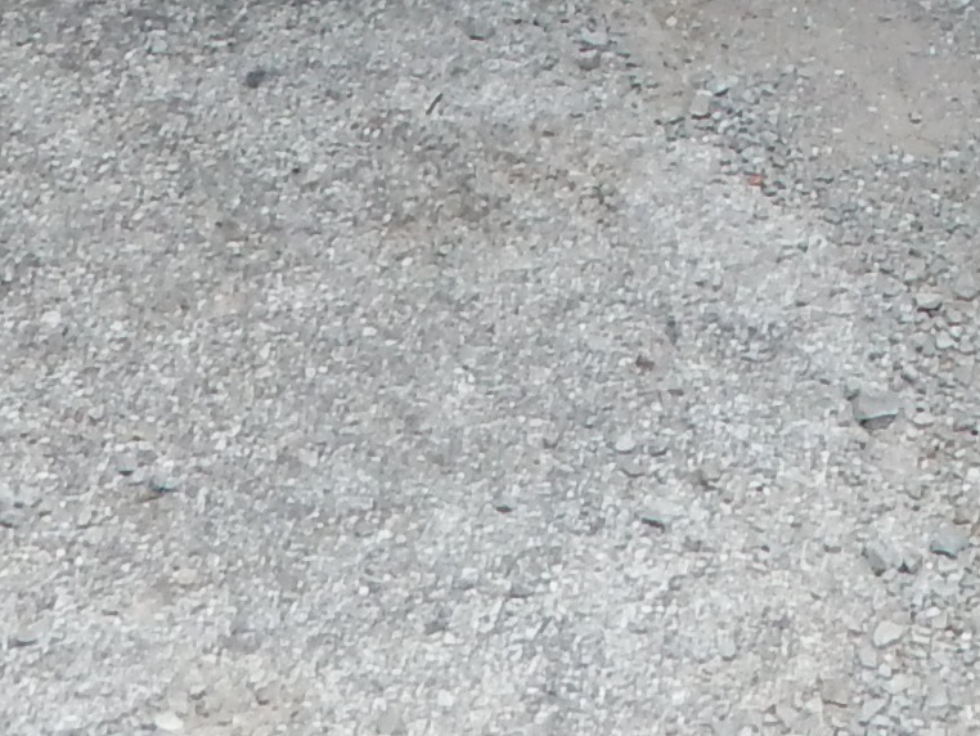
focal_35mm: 133
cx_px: 1133
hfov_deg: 14.4
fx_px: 3766
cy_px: -1473
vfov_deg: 9.0
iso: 125
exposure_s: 1/500
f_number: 3
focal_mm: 4
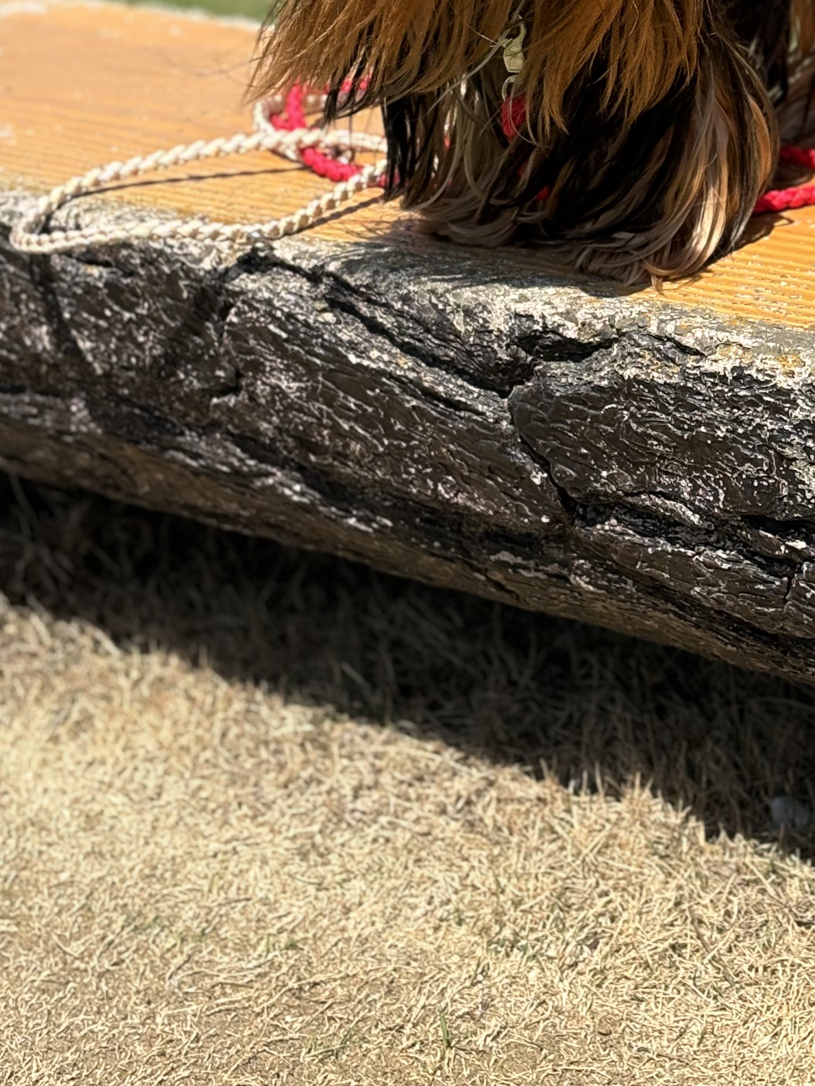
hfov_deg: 13.9
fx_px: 3296
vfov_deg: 18.3
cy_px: 40
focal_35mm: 105
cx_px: 809
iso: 40
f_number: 1.6
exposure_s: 1/1984
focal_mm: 5.96
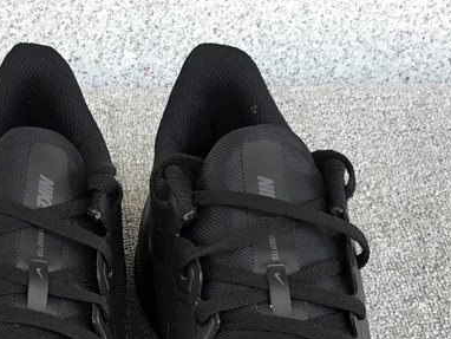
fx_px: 952
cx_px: 128
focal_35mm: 73
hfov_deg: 26.4
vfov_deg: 19.3
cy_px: 381
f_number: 2.4
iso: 25
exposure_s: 1/100
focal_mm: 3.3
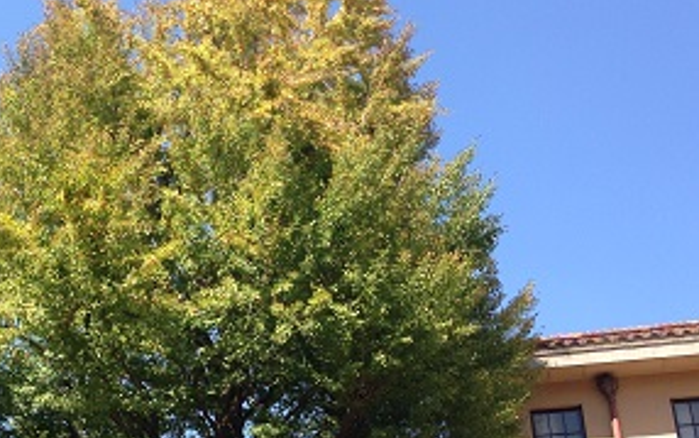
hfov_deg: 33.5
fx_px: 1143
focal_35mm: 60
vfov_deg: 21.5
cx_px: 193
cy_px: 323
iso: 50
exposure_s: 1/596
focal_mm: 4.12
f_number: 2.4
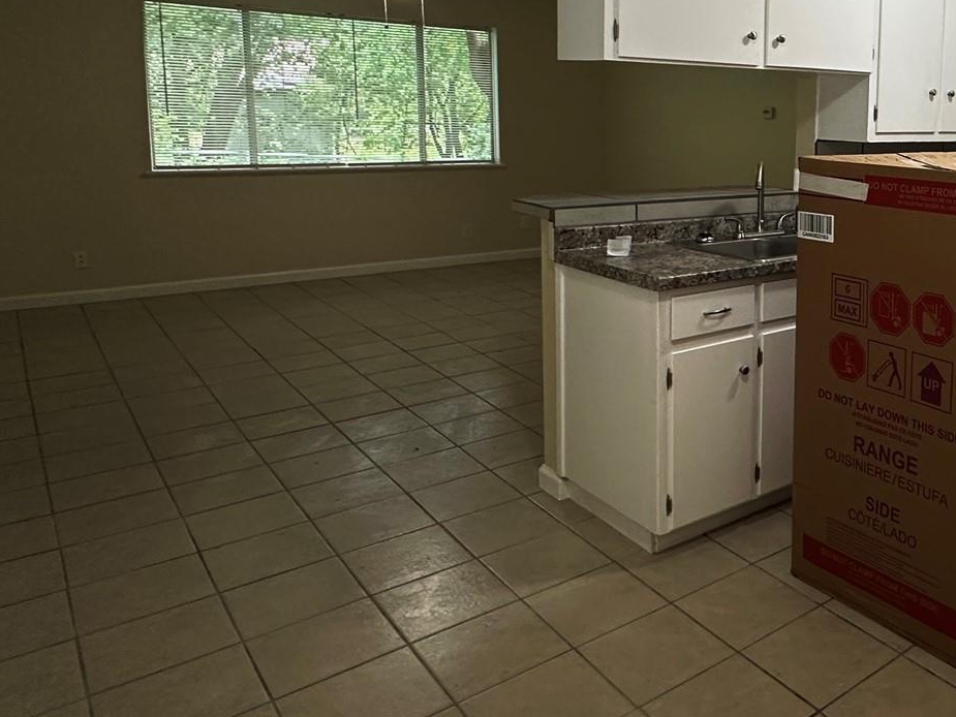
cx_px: 838
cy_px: 221
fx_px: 856
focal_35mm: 31
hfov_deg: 52.2
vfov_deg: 44.6
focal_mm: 2.22
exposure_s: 1/60
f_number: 2.2
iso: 250
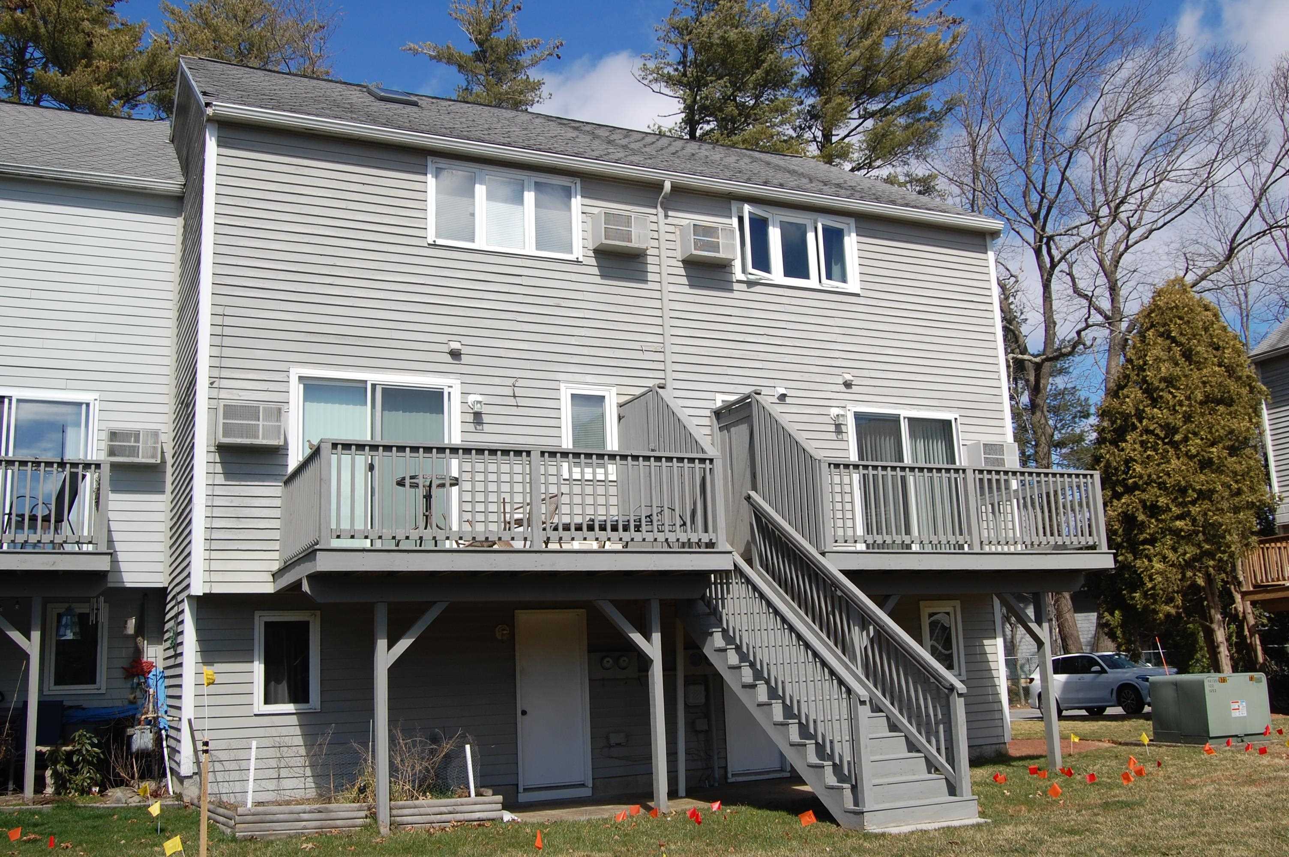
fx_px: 1234
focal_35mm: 34
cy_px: 428
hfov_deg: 55.1
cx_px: 644
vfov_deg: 38.3
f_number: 10
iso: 200
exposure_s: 1/400
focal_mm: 23
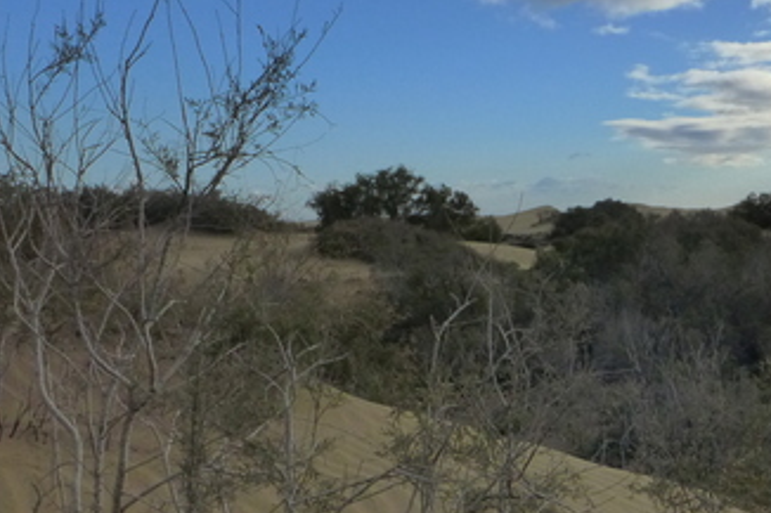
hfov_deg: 35.5
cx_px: 682
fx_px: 1134
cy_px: 331
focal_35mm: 53
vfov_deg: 25.4
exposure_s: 1/1600
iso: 400
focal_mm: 4.7
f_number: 5
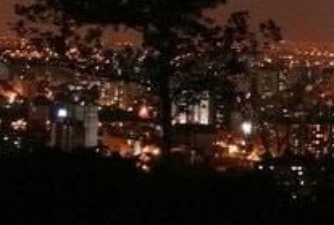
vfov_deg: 9.3
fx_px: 1367
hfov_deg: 13.9
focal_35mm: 147
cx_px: 113
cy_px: -13
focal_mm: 22.7
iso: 3200
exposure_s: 1/4
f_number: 5
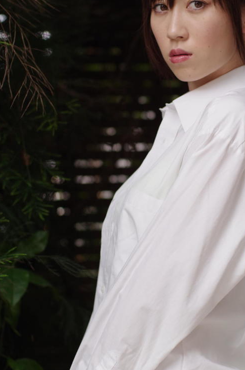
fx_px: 1066
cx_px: 165
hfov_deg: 13.1
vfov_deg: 19.7
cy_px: 165
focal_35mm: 104
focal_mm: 50
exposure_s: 1/200
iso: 200
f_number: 2.8
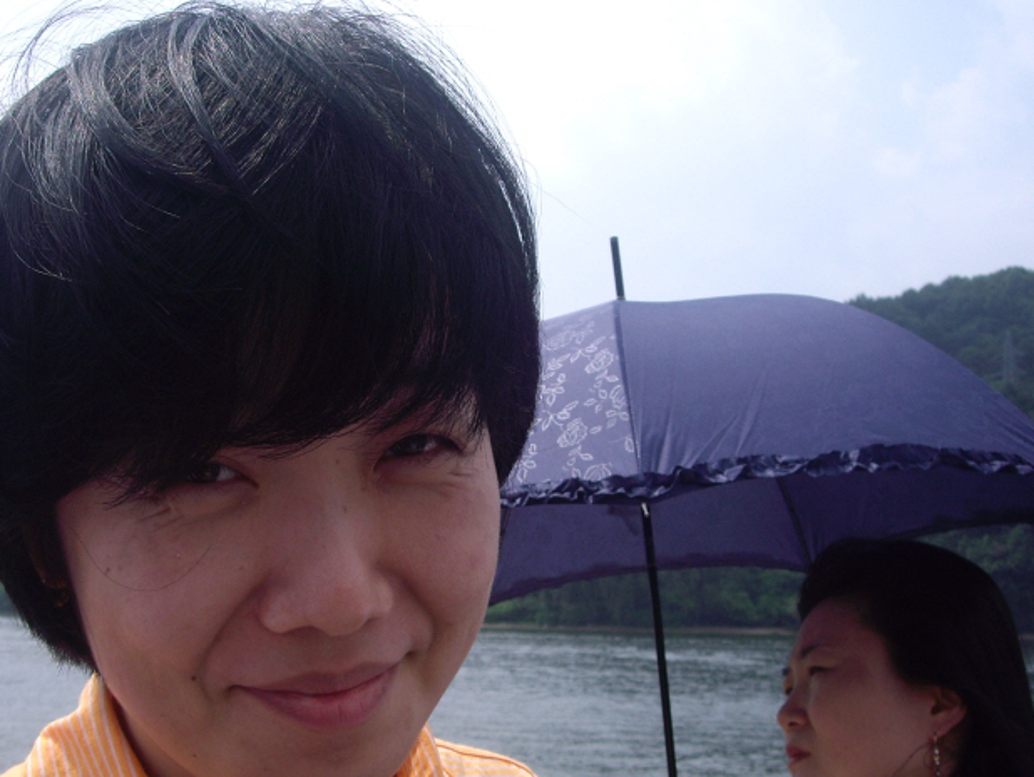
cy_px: 463
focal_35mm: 57
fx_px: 1703
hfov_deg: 33.7
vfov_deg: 25.6
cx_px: 453
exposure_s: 1/640
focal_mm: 7.6
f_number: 4.8
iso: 64
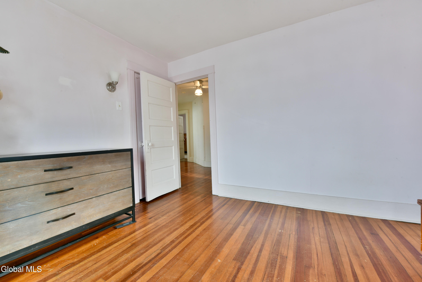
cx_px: 211
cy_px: 141
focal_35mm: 14
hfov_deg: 104.2
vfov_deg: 81.3
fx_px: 164
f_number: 11
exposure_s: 1/30
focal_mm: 14
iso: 800
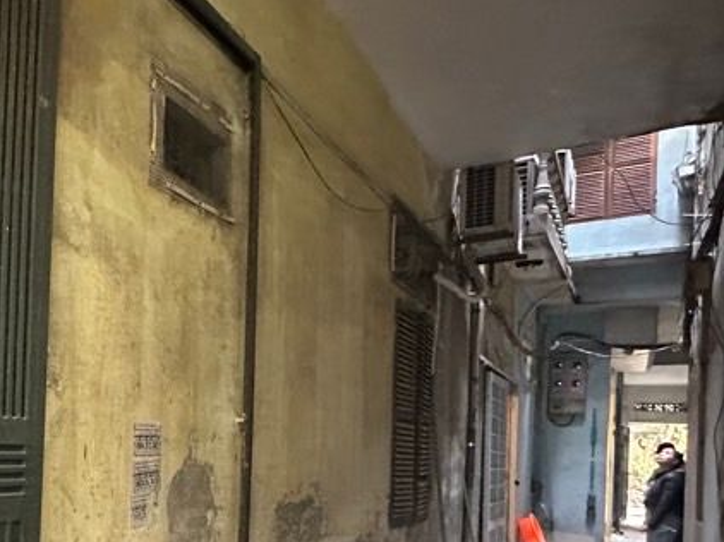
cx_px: 94
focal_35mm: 34
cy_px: 436
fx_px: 711
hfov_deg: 49.1
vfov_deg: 40.0
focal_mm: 2.22
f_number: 2.2
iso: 1250
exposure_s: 1/34
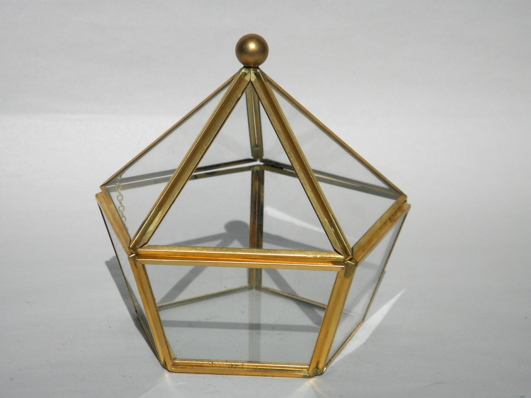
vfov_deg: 18.4
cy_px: 199
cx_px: 266
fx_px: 1227
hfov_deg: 24.4
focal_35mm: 80
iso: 100
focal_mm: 14.3
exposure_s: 1/1000
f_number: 8.8
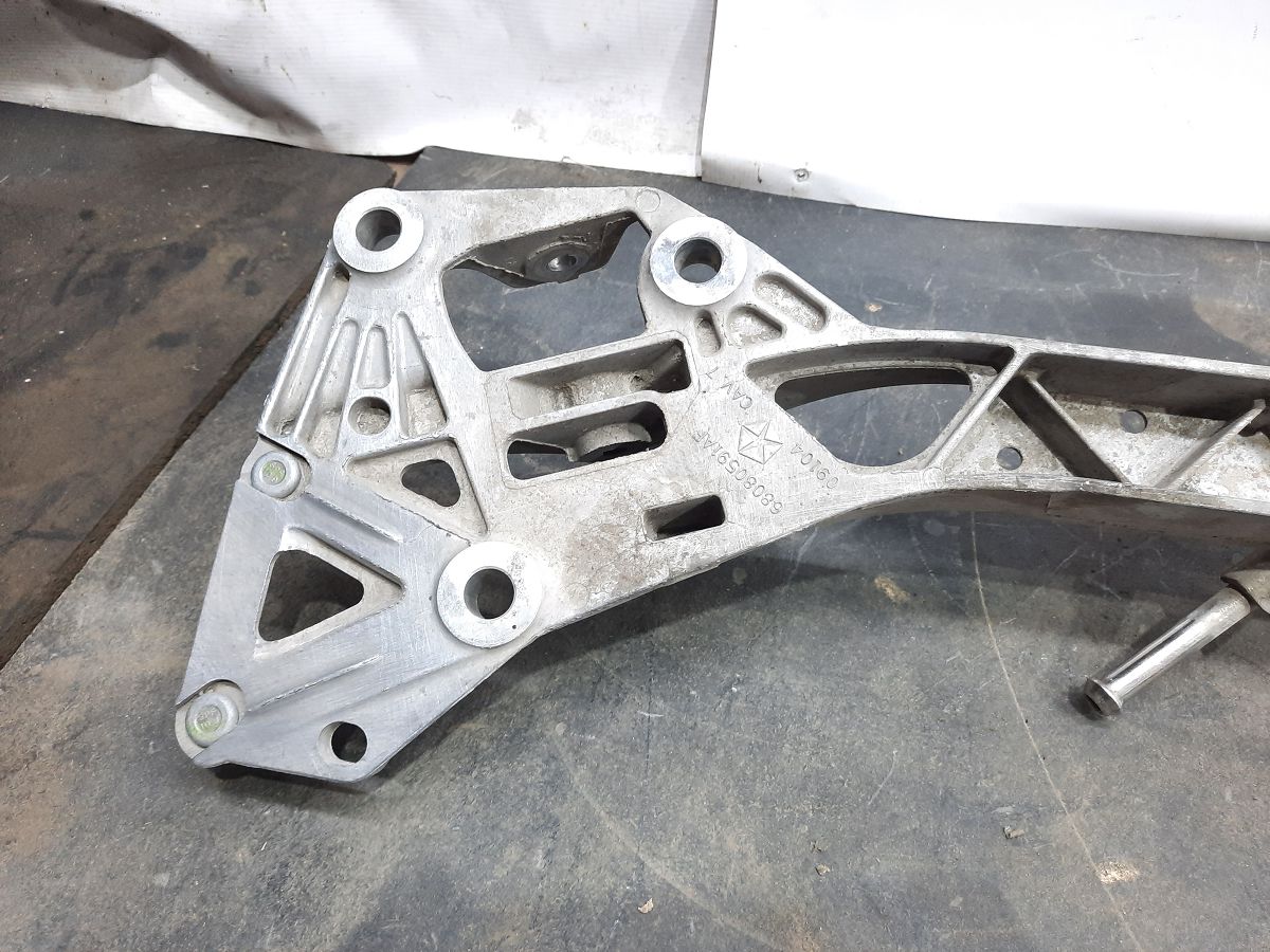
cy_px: 476
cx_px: 635
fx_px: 917
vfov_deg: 54.9
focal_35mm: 25
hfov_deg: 69.4
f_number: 2
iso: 250
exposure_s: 1/33
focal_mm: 4.6
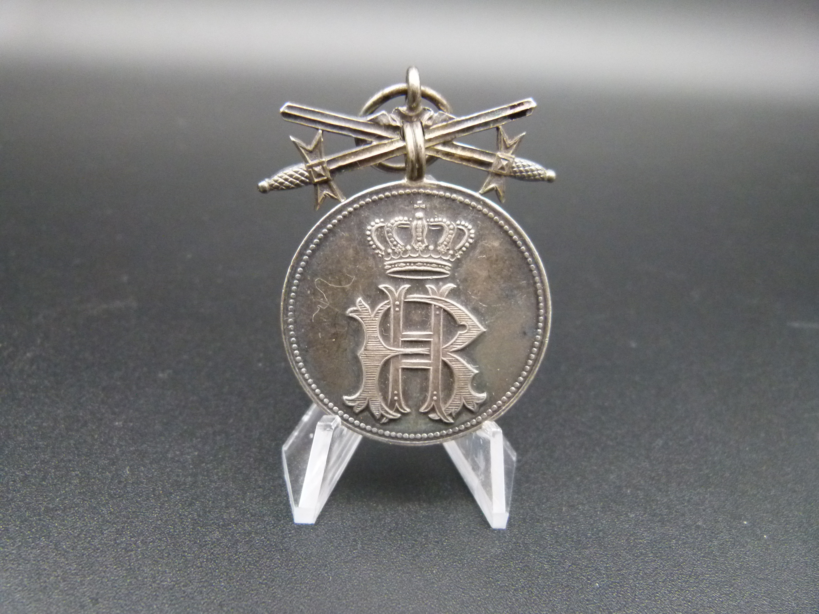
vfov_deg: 54.9
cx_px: 410
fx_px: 591
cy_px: 307
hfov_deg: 69.4
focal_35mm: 25
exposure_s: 1/60
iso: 400
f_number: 2.8
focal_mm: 4.5
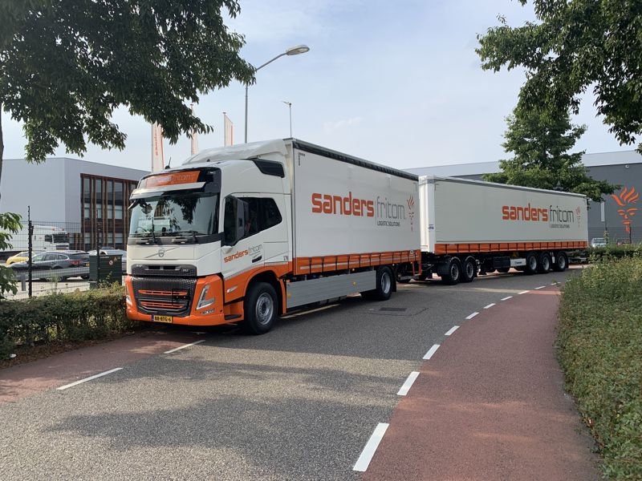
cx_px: 321
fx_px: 482
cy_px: 240
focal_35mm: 26
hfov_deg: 67.3
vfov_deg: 53.1
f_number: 1.8
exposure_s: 1/1779
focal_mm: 4.25
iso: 25
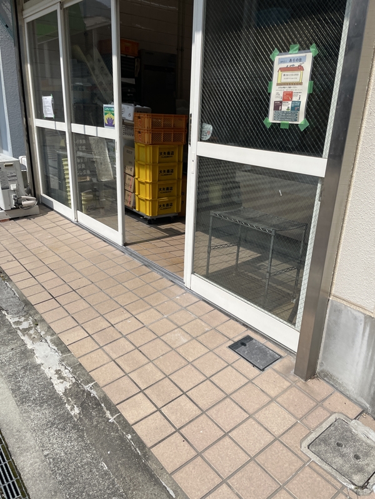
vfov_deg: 67.3
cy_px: 250
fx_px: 376
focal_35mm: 26
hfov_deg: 53.1
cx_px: 188
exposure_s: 1/5814
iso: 32
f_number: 1.6
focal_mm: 4.2
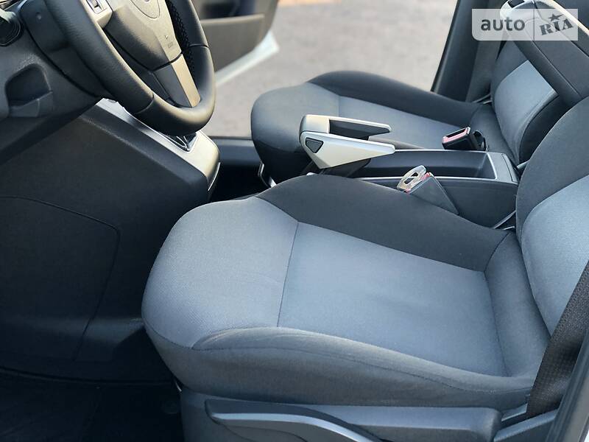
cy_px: 221
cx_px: 294
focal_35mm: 57
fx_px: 970
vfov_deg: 25.7
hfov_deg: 33.8
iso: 100
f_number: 2.8
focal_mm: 6.6
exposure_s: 1/33
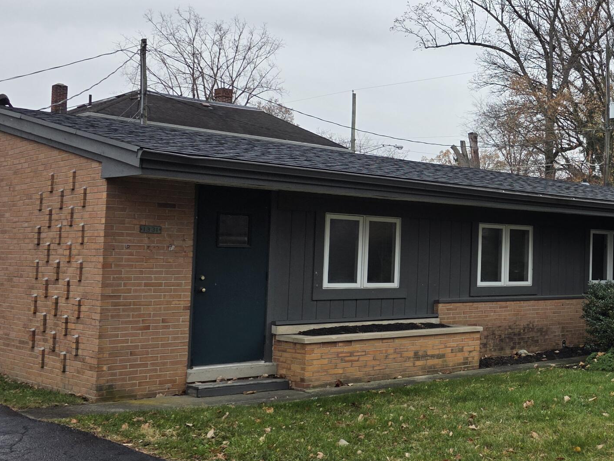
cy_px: 219
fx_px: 869
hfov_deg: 35.1
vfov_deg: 29.7
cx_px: 618
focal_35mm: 49
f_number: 1.7
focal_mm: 6.3
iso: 32
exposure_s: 1/359
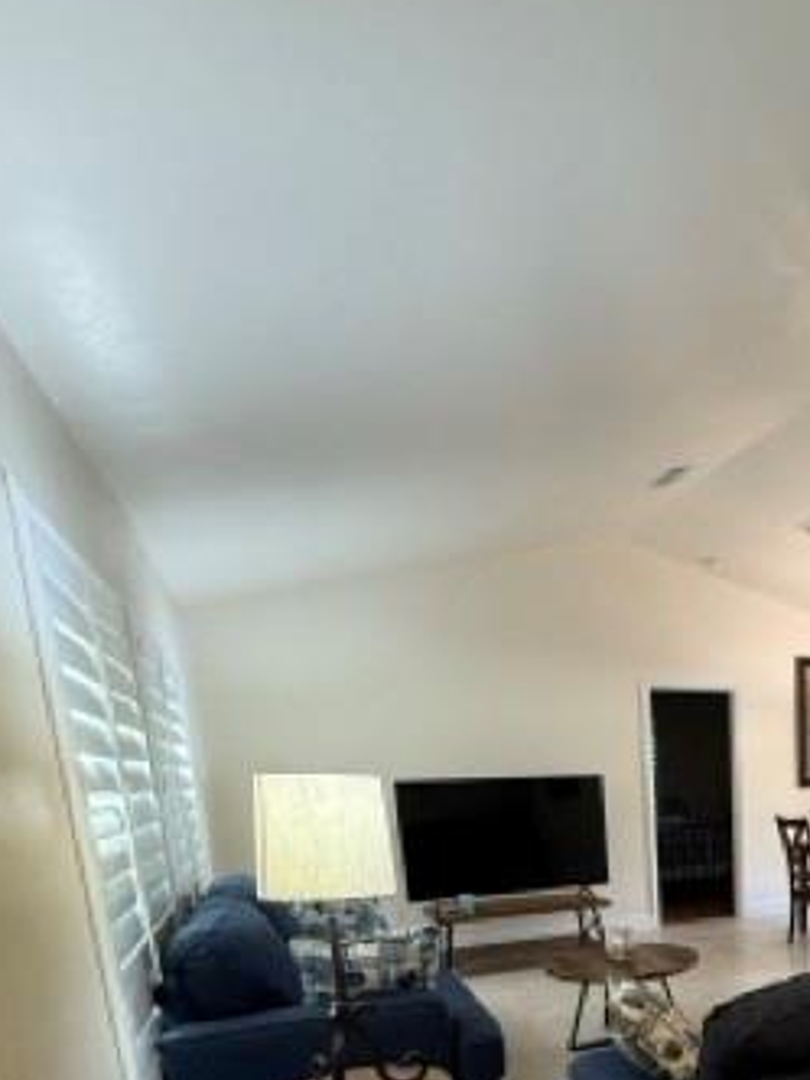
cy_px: 943
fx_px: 842
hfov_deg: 45.4
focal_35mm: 27
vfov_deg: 57.4
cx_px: 761
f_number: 2.2
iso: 400
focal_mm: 2.22
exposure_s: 1/60
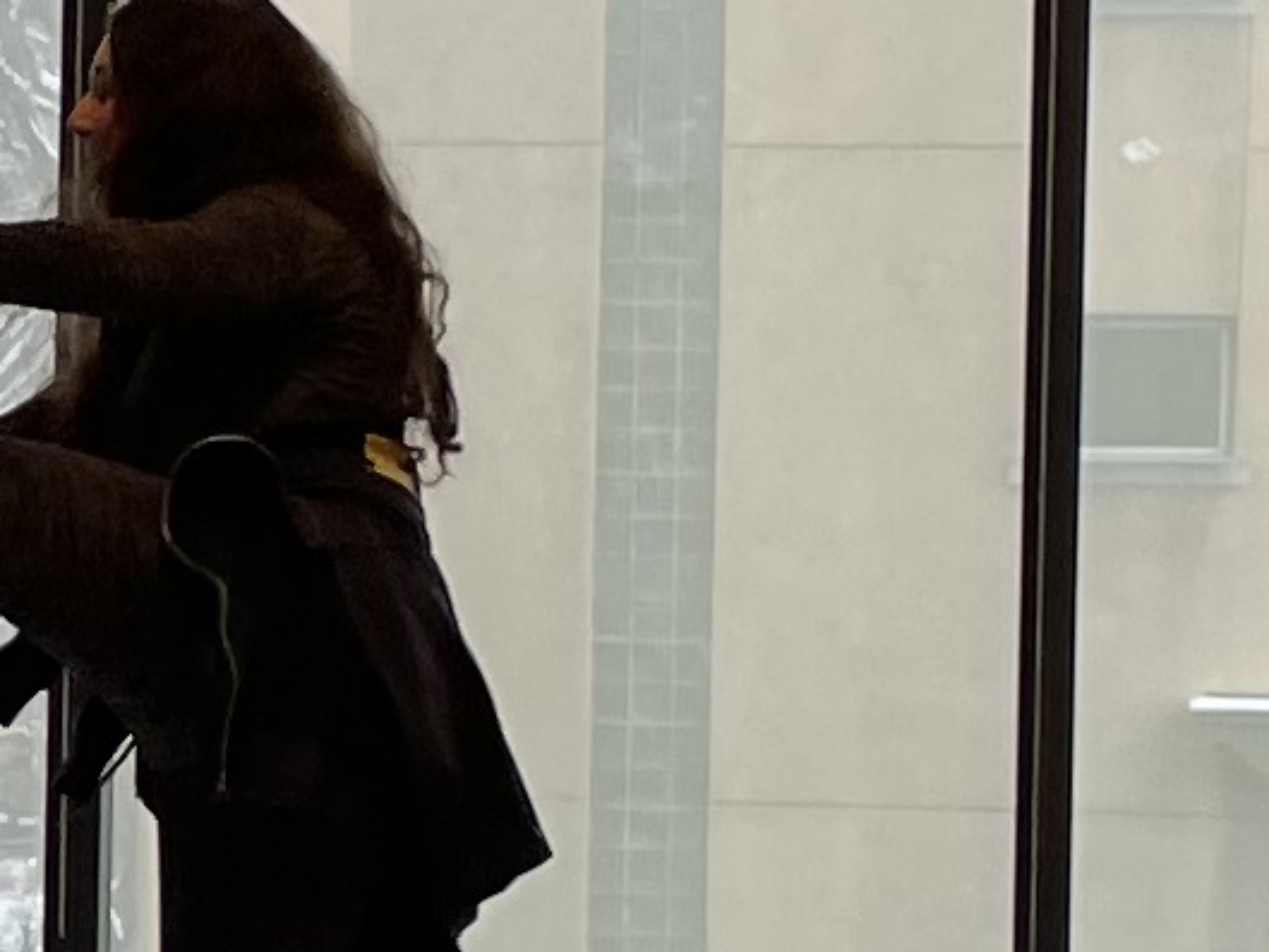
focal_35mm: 198
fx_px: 7260
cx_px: -497
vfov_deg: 7.5
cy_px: 655
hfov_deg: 9.8
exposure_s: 1/120
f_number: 1.6
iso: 80
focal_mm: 4.2
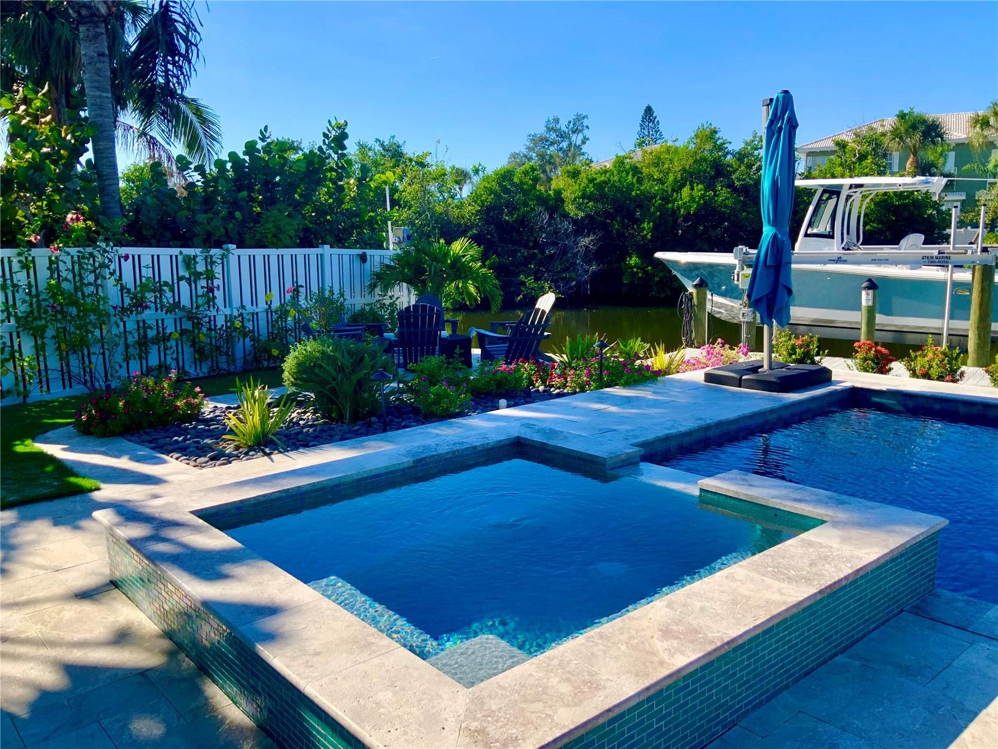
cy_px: 374
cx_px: 499
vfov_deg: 48.2
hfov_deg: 61.7
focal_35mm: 29
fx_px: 836
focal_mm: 3
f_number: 1.8
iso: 16
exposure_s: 1/1490
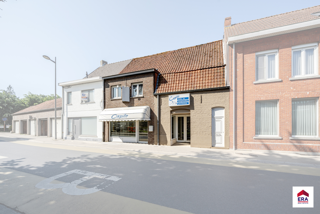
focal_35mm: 14
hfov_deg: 104.3
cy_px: 107
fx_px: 124
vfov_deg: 81.2
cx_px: 160
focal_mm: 14
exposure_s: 1/200
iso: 250
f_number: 11
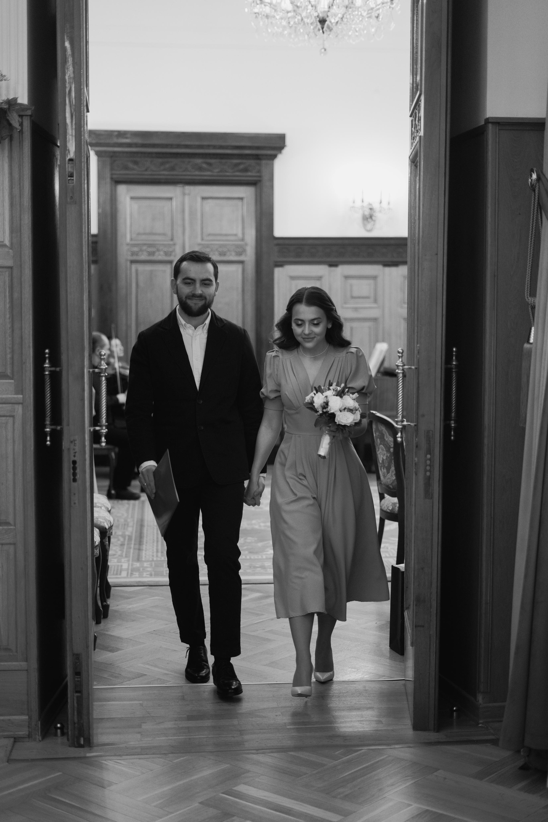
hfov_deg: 27.0
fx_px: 1142
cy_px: 411
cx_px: 274
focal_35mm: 50
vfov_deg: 39.6
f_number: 1.8
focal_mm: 50
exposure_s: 1/320
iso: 1000
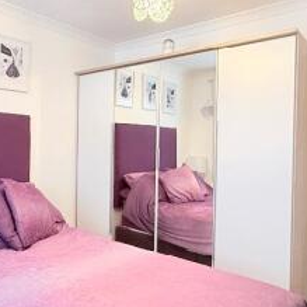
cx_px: 86
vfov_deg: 49.7
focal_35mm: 33
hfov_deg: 48.3
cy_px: 146
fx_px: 331
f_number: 2.2
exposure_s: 1/50
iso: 320
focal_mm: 2.22
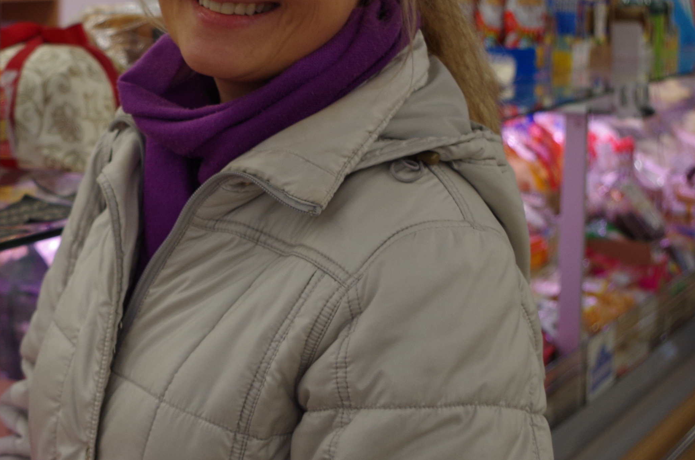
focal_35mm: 93
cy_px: 83
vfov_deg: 14.5
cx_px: 28
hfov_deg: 21.3
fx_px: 1792
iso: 200
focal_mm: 26.25
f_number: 4
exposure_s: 1/60
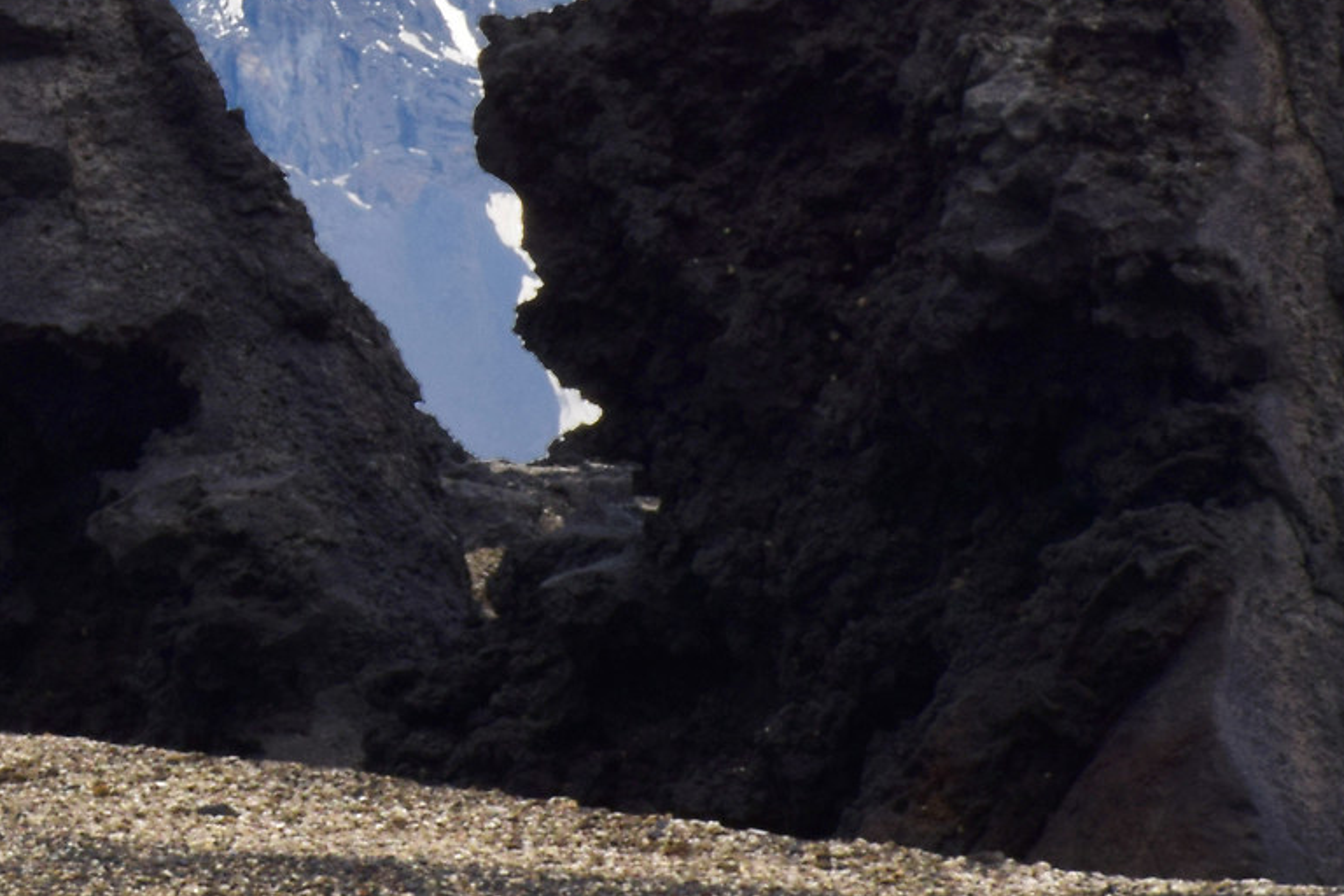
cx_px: -310
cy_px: -194
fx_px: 17508
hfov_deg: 4.4
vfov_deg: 2.9
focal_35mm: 469
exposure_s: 1/60
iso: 200
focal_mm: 100
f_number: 32
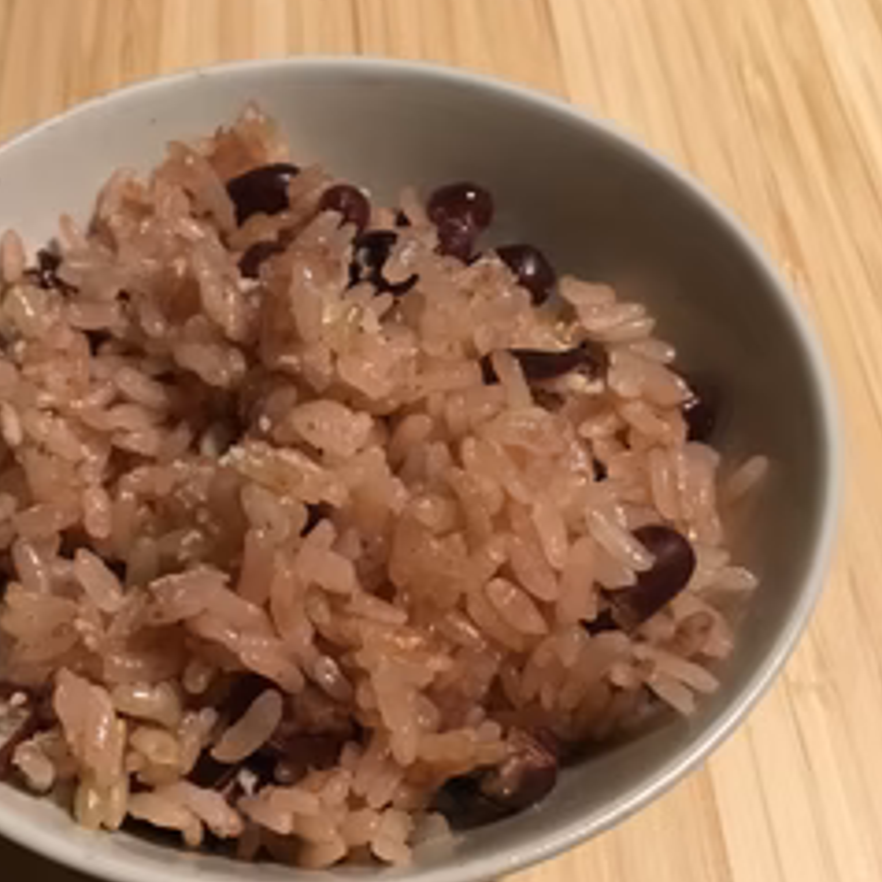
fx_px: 1326
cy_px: 497
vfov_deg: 36.7
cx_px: 289
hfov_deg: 36.4
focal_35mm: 46
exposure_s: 1/33
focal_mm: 3.3
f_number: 2.4
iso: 200
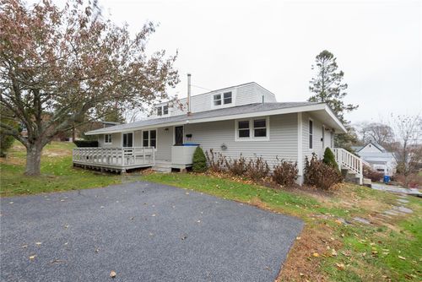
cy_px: 141
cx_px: 211
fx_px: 188
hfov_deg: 96.7
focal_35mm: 16
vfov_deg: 73.8
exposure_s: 1/10
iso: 200
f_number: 16
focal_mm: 16
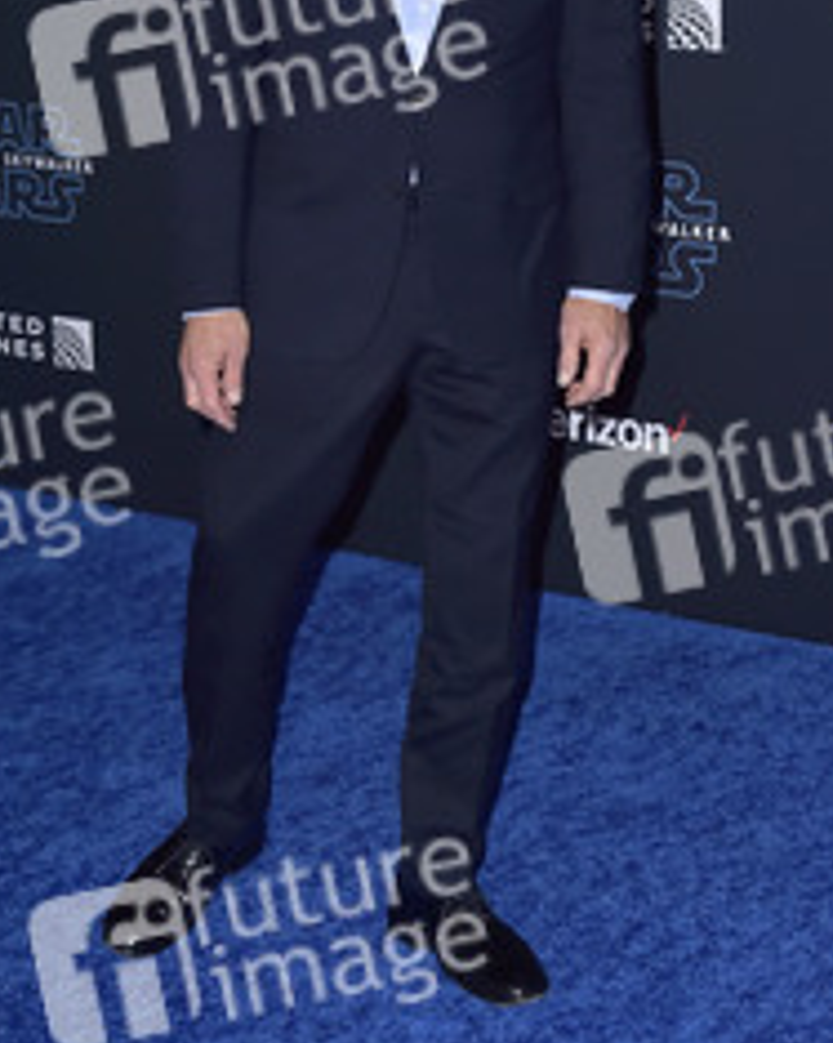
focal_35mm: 77
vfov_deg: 24.5
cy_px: 276
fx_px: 2374
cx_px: 390
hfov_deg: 19.9
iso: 500
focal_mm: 48
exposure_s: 1/250
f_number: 7.1
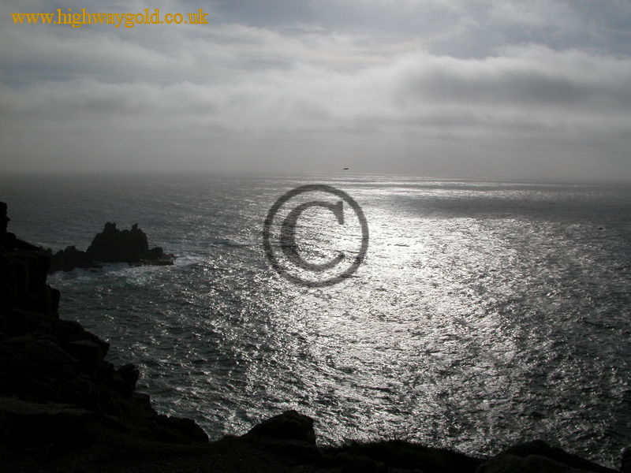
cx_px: 316
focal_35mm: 35
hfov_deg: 52.6
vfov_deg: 40.7
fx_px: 638
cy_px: 236
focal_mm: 8.9
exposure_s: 1/2283
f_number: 8
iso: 100
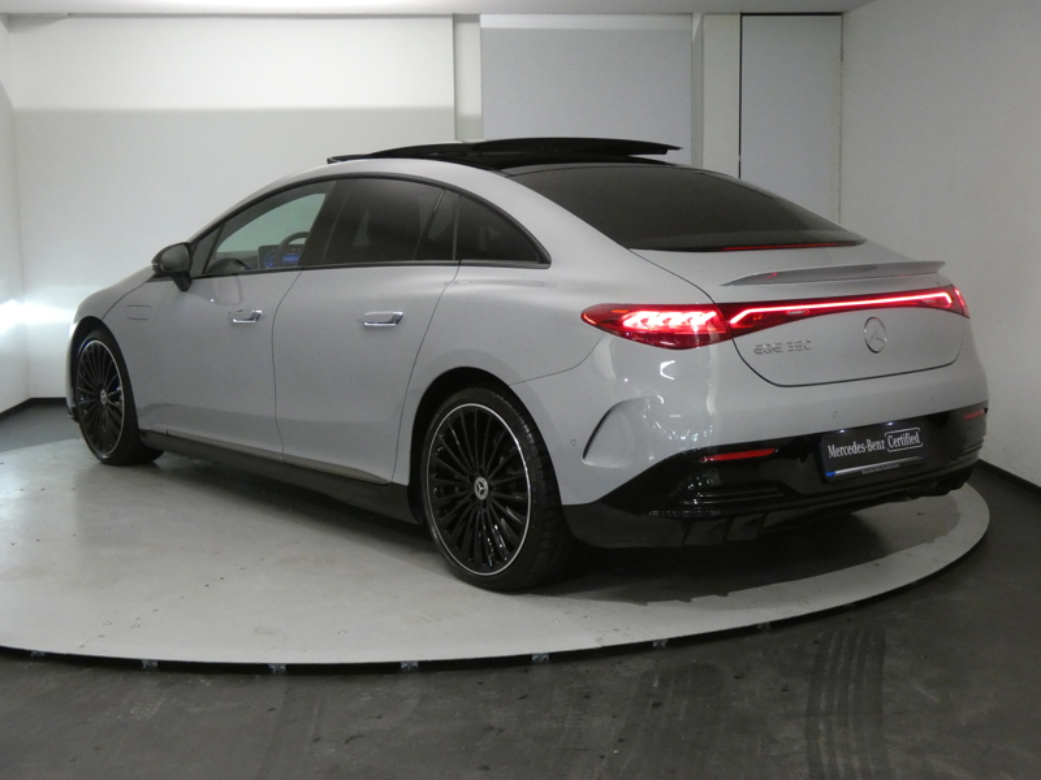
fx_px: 1383
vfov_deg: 31.5
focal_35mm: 46
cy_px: 390
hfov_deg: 41.2
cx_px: 520
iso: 1000
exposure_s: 1/80
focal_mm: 8.2
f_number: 3.8
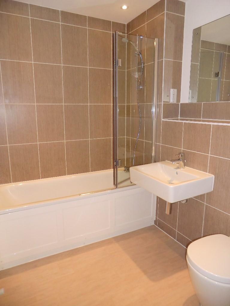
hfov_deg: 56.8
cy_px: 153
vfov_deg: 71.6
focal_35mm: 24
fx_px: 213
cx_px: 115
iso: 400
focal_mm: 4.3
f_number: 3.2
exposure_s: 1/60
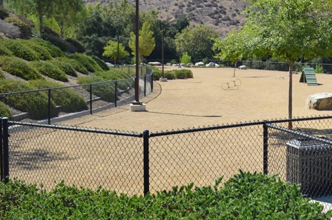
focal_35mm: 51
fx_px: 470
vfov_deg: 26.1
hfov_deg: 36.6
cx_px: 295
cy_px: 56
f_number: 8
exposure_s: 1/250
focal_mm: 18
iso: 100
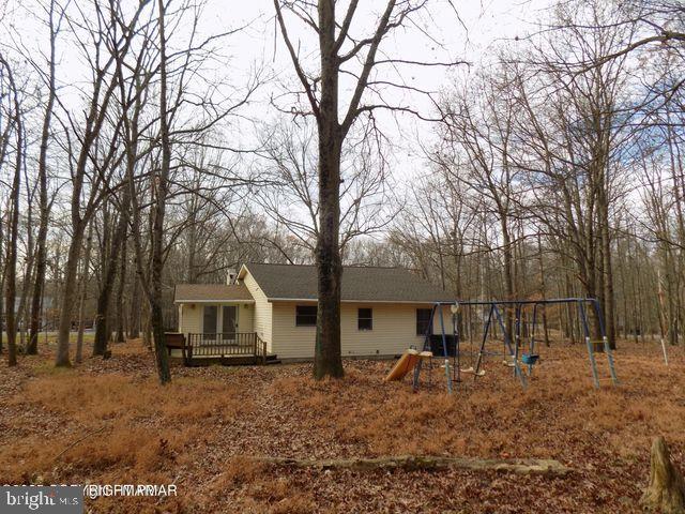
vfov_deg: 58.9
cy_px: 257
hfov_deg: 73.9
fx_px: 455
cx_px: 342
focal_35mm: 23
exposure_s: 1/250
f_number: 3.1
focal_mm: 4
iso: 80
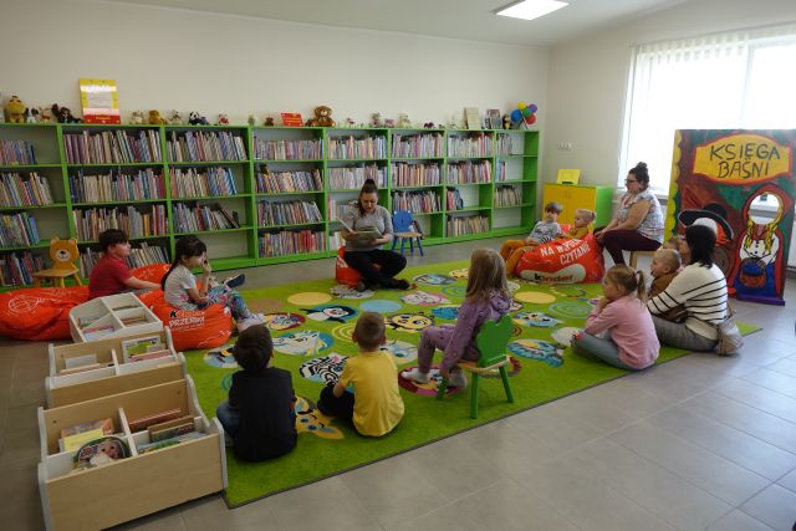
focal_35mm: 24
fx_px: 531
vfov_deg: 53.2
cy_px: 266
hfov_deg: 73.7
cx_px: 398
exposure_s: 1/60
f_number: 2.8
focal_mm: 8.8
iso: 125
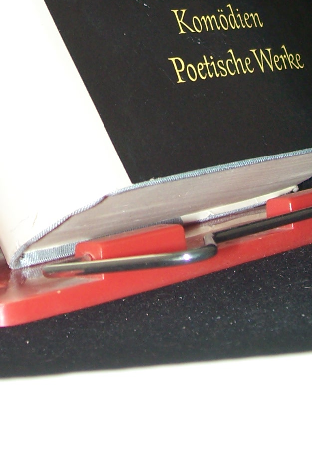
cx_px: 96
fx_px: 1391
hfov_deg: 12.8
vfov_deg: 18.5
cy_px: -21
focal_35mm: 107
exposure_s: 1/60
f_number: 2.8
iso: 80
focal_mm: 7
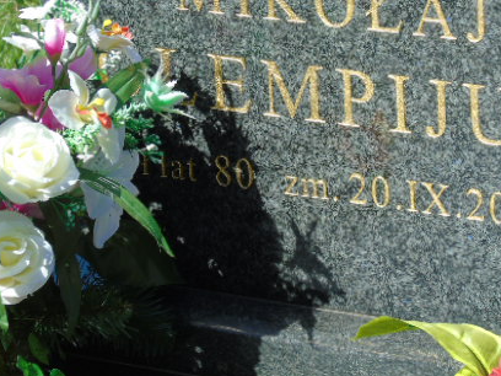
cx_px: 296
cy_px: 88
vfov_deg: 5.8
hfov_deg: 7.8
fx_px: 3676
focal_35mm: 254
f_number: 4.9
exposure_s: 1/250
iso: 80
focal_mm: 29
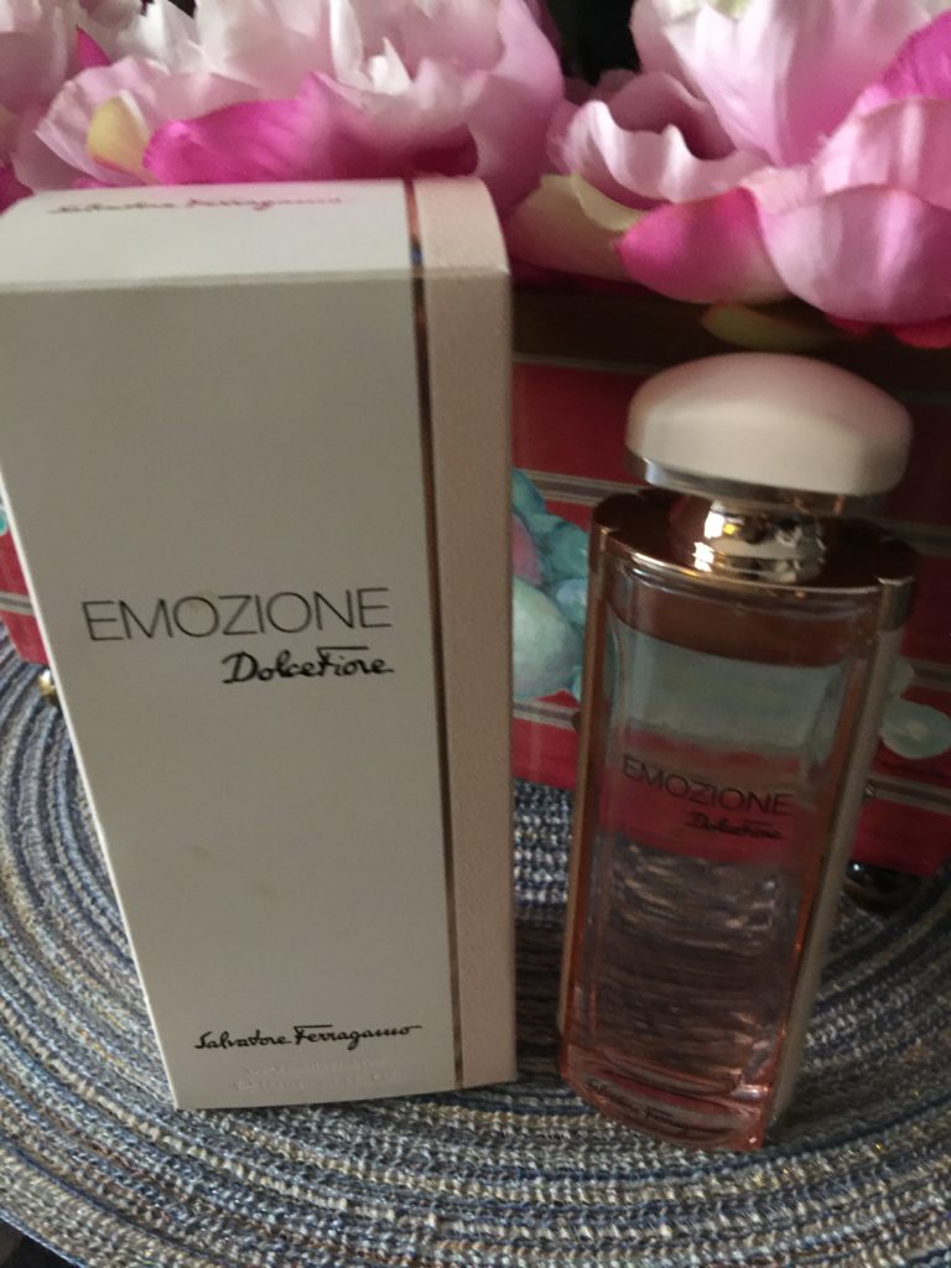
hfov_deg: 48.2
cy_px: 634
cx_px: 476
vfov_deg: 61.7
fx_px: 1062
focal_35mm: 29
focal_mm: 4.15
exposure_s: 1/4
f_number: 2.2
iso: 100
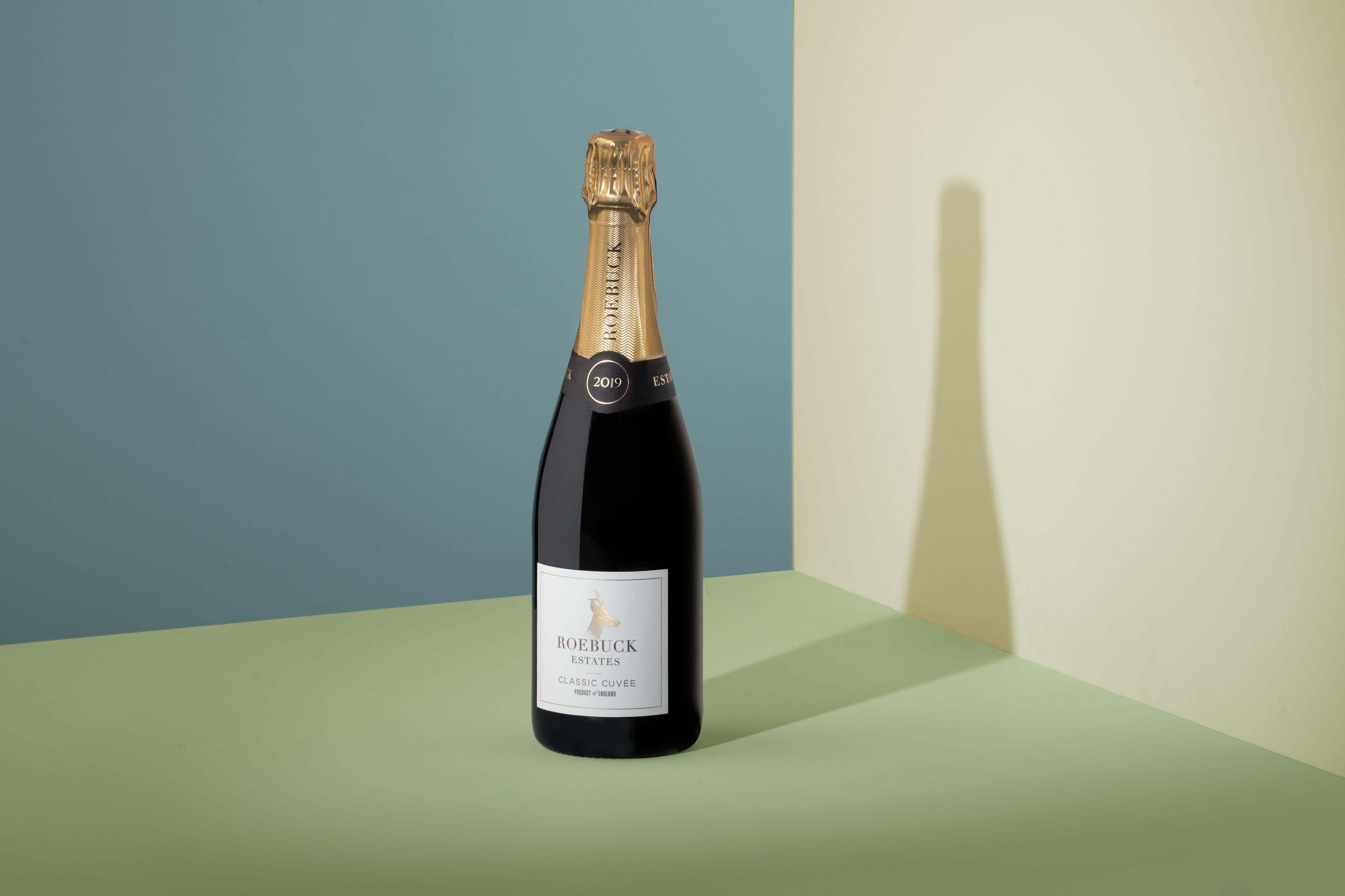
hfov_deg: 9.0
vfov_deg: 6.0
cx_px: 672
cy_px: 448
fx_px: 8592
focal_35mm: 230
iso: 250
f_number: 16
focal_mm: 230
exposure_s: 1/200
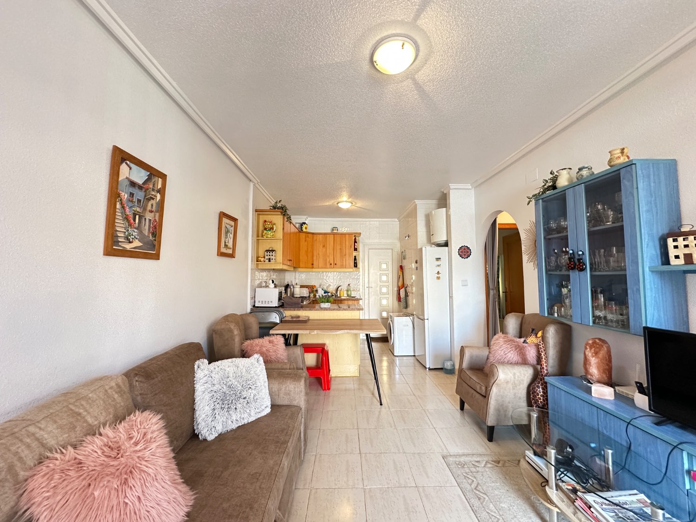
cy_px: 261
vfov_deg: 85.7
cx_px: 348
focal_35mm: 14
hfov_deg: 102.1
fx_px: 281
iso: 320
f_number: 2.2
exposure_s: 1/50
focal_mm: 2.22
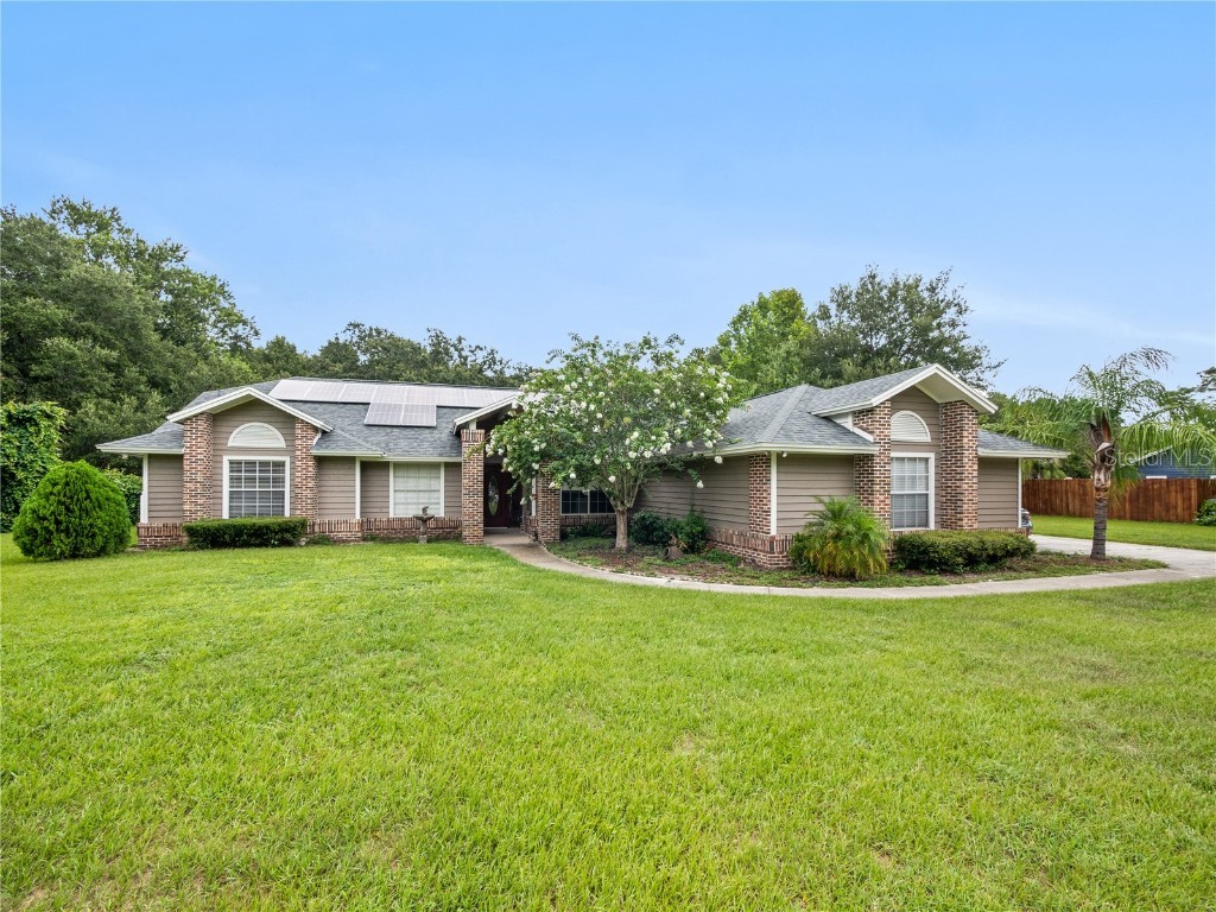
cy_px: 456
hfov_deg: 102.1
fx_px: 492
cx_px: 608
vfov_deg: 85.7
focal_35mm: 14
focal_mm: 7
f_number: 5.6
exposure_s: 1/200
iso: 200
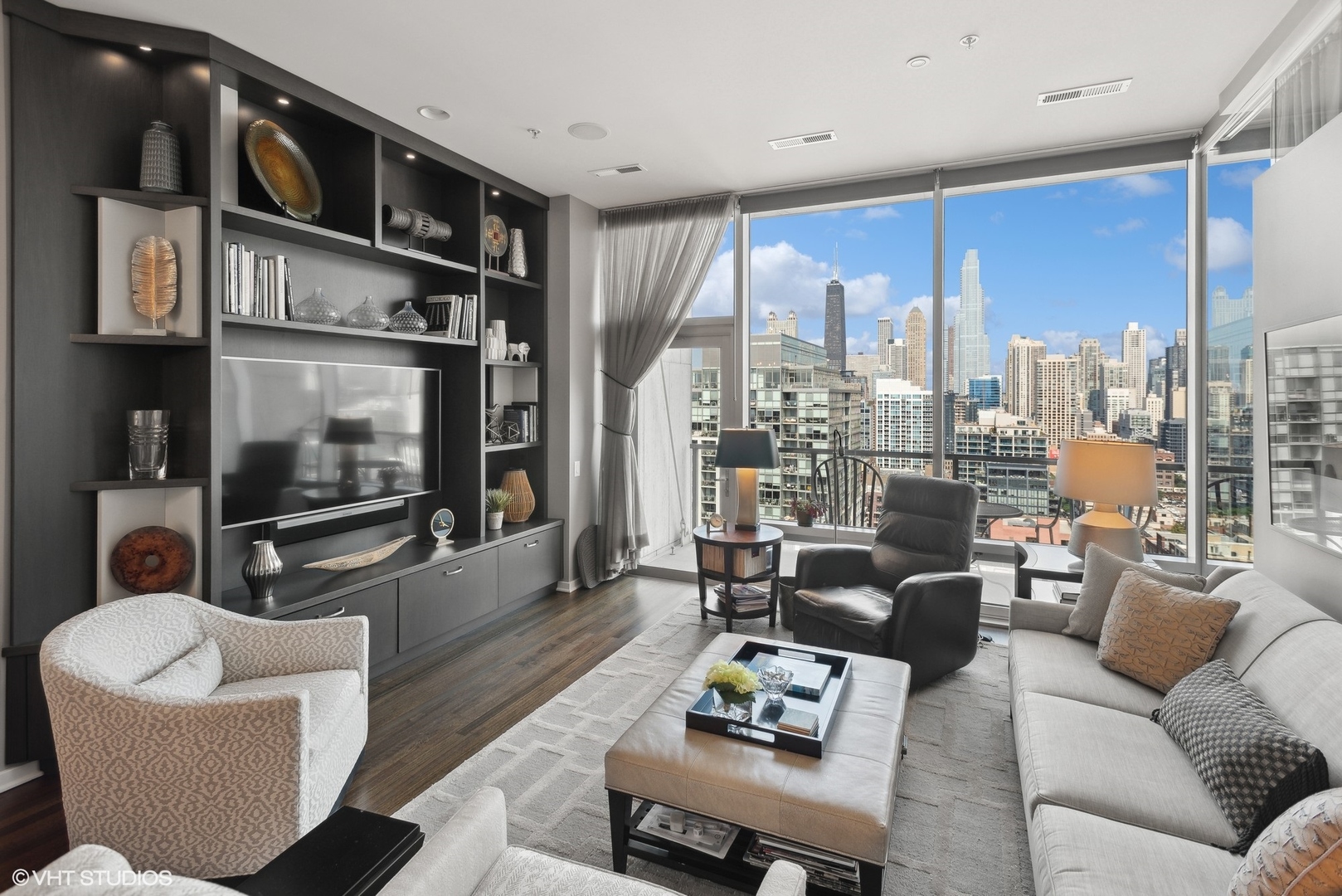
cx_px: 671
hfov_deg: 93.3
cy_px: 448
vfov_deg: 70.5
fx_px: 634
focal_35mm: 17
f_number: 8
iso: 500
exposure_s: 1/50
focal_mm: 17
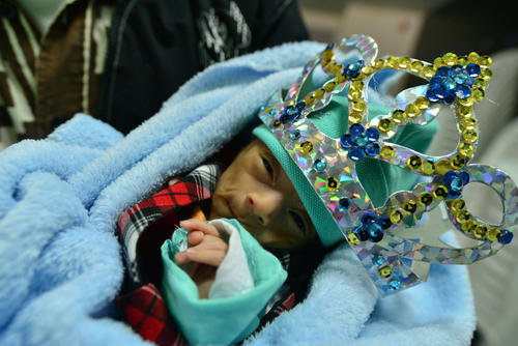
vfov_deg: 62.0
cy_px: 173
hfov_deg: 83.9
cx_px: 259
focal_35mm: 20
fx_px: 288
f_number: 4
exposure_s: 1/100
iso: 2000
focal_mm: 20
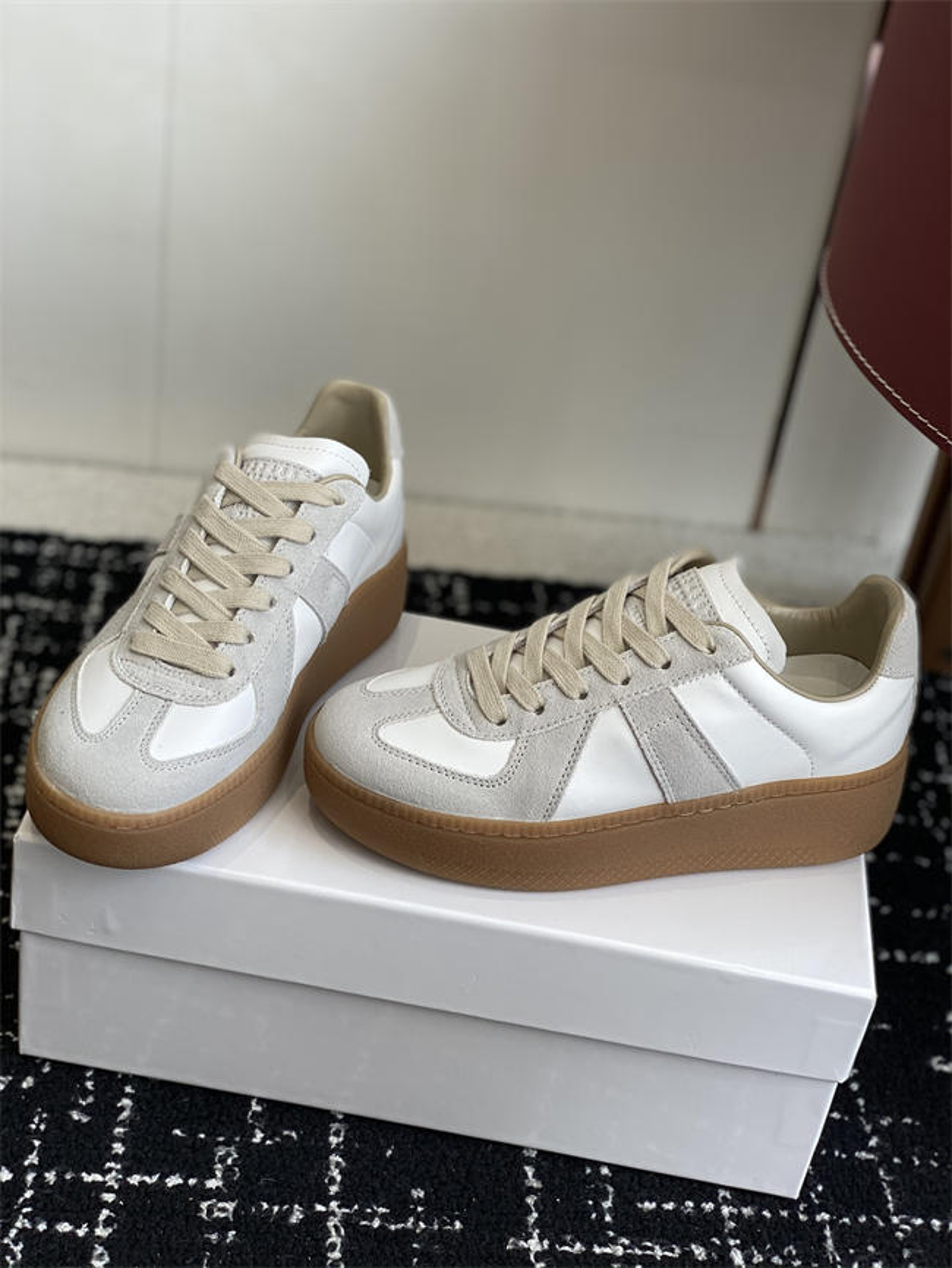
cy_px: 634
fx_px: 1906
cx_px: 476
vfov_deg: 36.8
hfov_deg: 28.0
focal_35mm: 52
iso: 20
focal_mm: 6
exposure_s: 1/130
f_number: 2
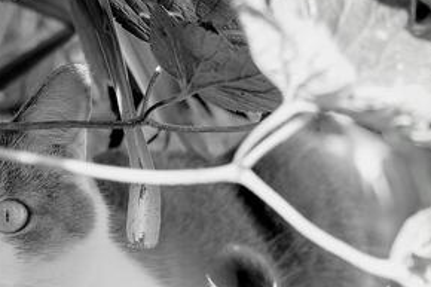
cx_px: 55
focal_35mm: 354
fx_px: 4236
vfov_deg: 3.9
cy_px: 253
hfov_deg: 5.8
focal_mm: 113.8
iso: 400
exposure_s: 1/180
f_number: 5.6
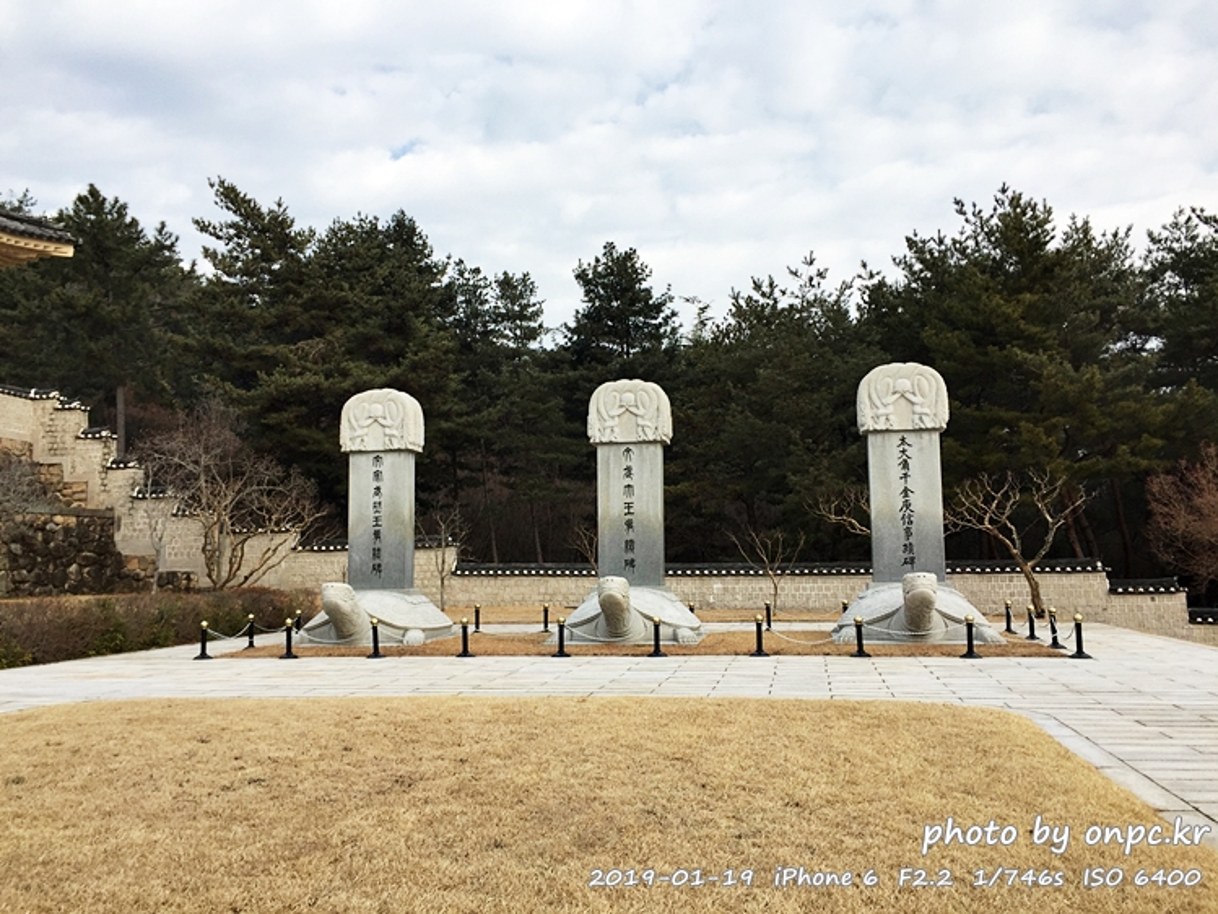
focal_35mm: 29
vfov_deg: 48.2
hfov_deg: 61.7
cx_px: 609
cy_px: 457
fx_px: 1021
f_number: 2.2
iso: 32
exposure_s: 1/746
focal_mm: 4.15
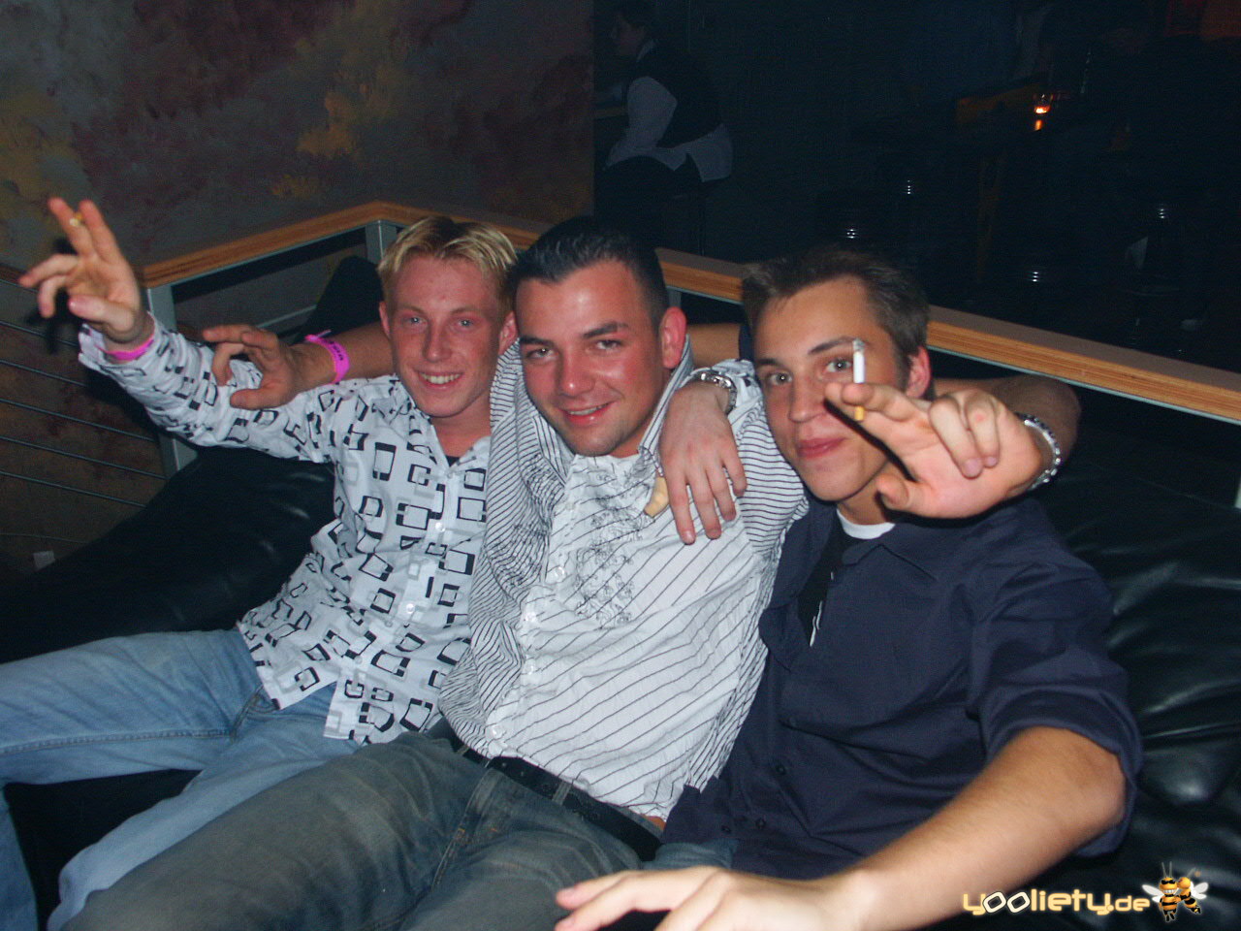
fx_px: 1183
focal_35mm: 33
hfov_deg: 55.4
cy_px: 466
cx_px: 620
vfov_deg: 42.9
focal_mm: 8.51
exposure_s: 1/45
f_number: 2.8
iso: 200
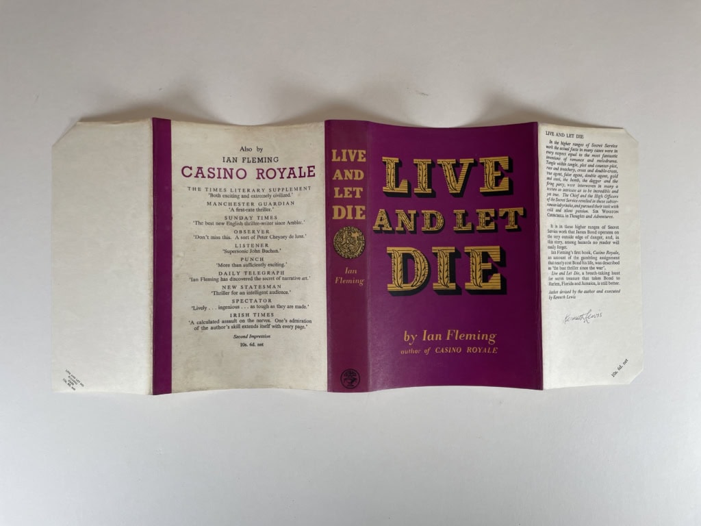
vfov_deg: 53.1
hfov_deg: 67.3
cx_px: 350
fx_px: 527
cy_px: 263
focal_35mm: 26
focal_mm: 4.2
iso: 40
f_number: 1.6
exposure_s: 1/121
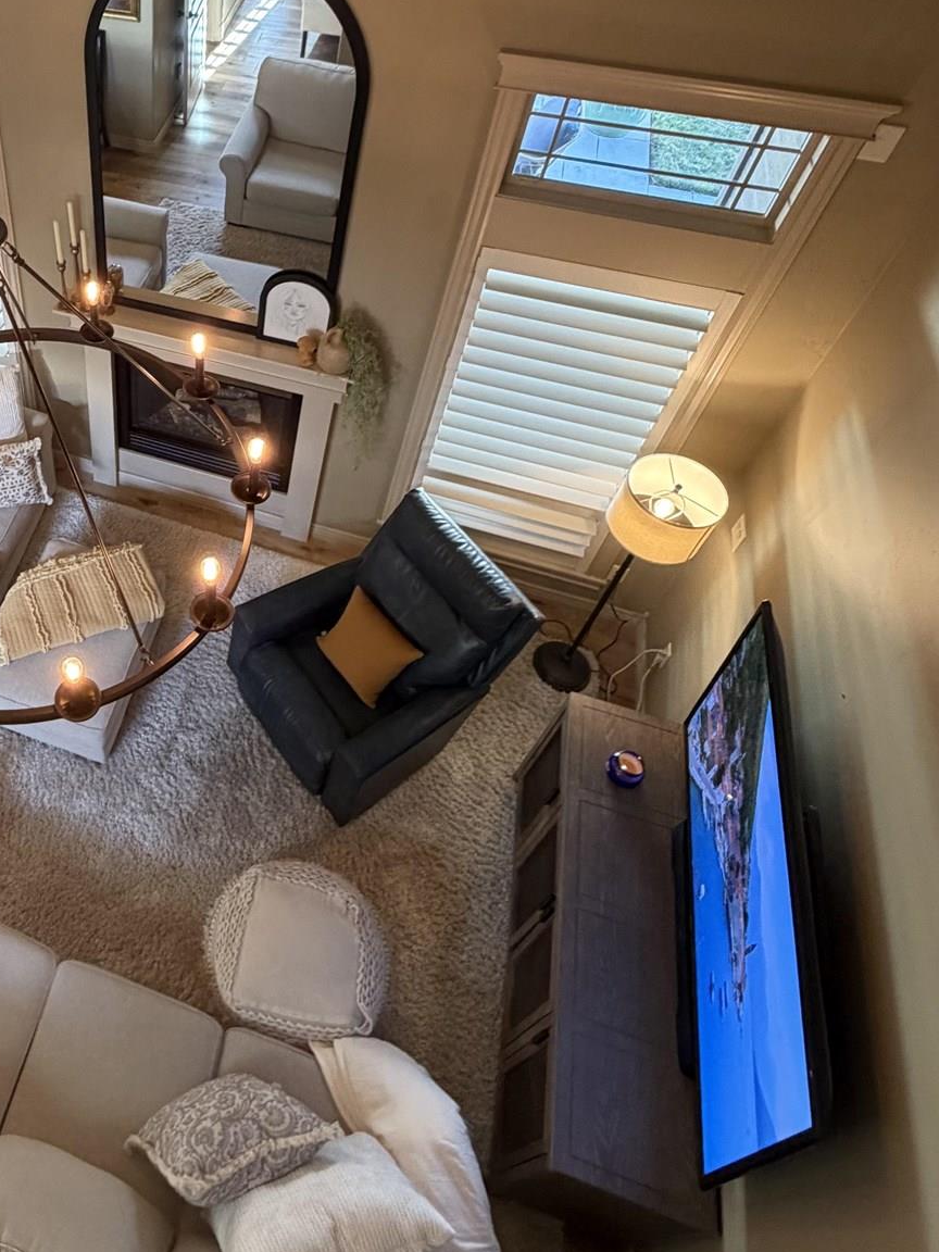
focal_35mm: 28
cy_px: 371
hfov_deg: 45.0
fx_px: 1013
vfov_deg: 61.1
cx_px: 87
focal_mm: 2.22
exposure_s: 1/60
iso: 250
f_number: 2.2
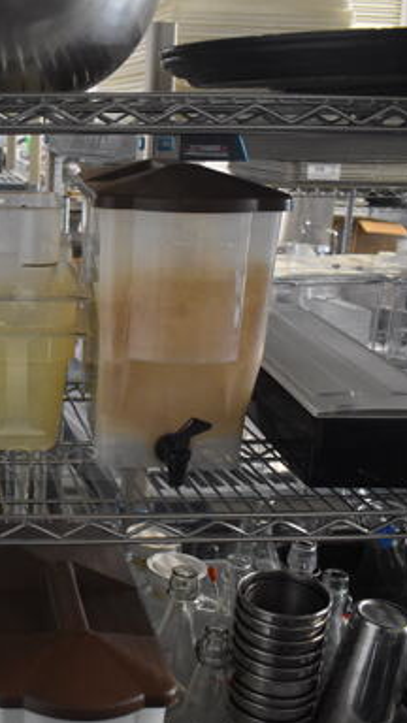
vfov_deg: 45.5
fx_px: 863
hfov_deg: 23.9
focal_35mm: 45
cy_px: 380
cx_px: -94
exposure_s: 1/125
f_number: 3.5
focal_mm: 18
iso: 3600
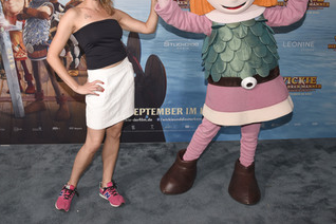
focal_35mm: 34
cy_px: 67
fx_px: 317
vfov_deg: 38.2
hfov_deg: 55.7
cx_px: 155
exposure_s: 1/125
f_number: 6.3
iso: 1000
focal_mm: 24
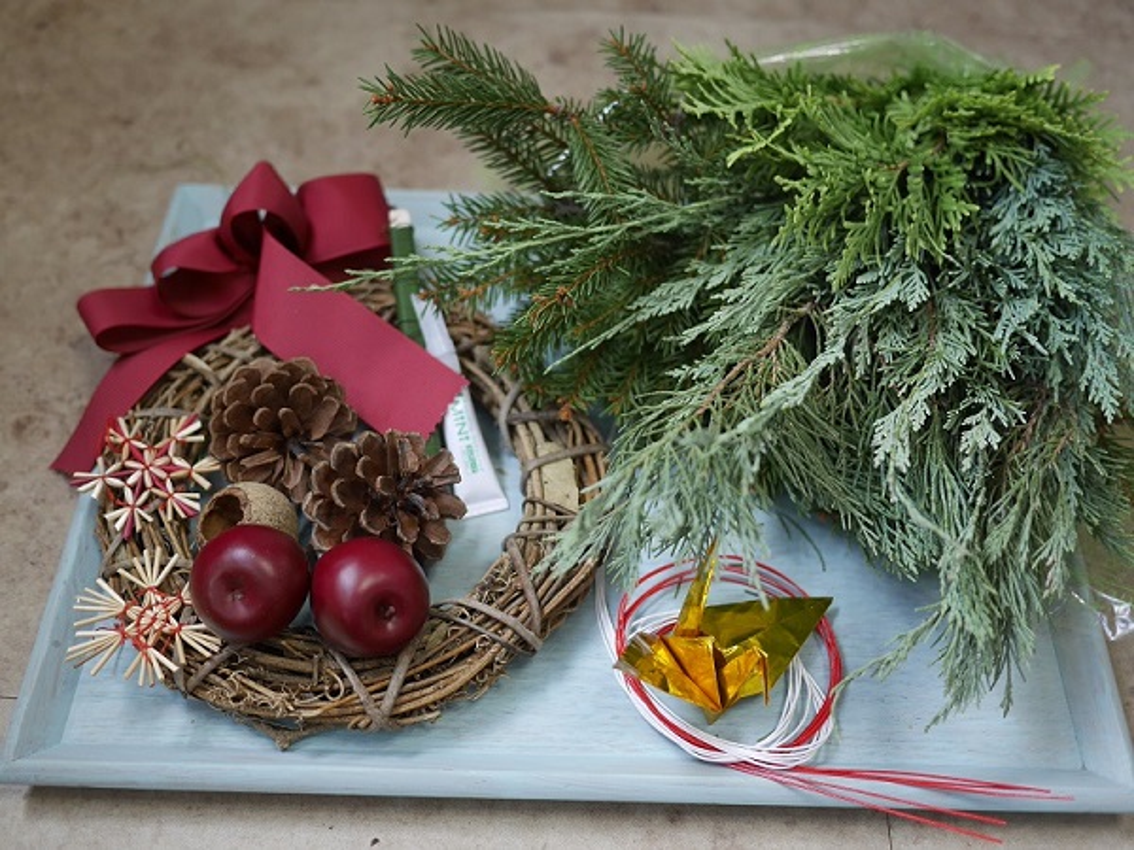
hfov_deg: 46.8
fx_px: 1310
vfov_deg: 36.0
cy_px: 425
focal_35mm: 40
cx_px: 567
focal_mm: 20
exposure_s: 1/60
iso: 200
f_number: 1.7
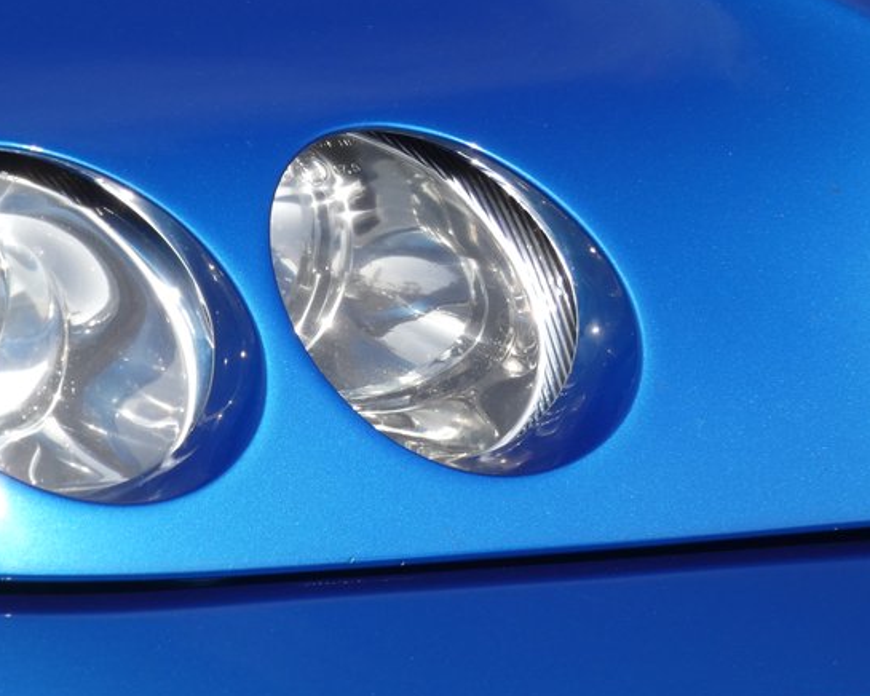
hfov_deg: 5.3
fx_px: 9450
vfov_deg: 4.2
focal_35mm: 367
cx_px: 299
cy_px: 322
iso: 80
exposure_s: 1/500
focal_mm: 35.8
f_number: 5.5
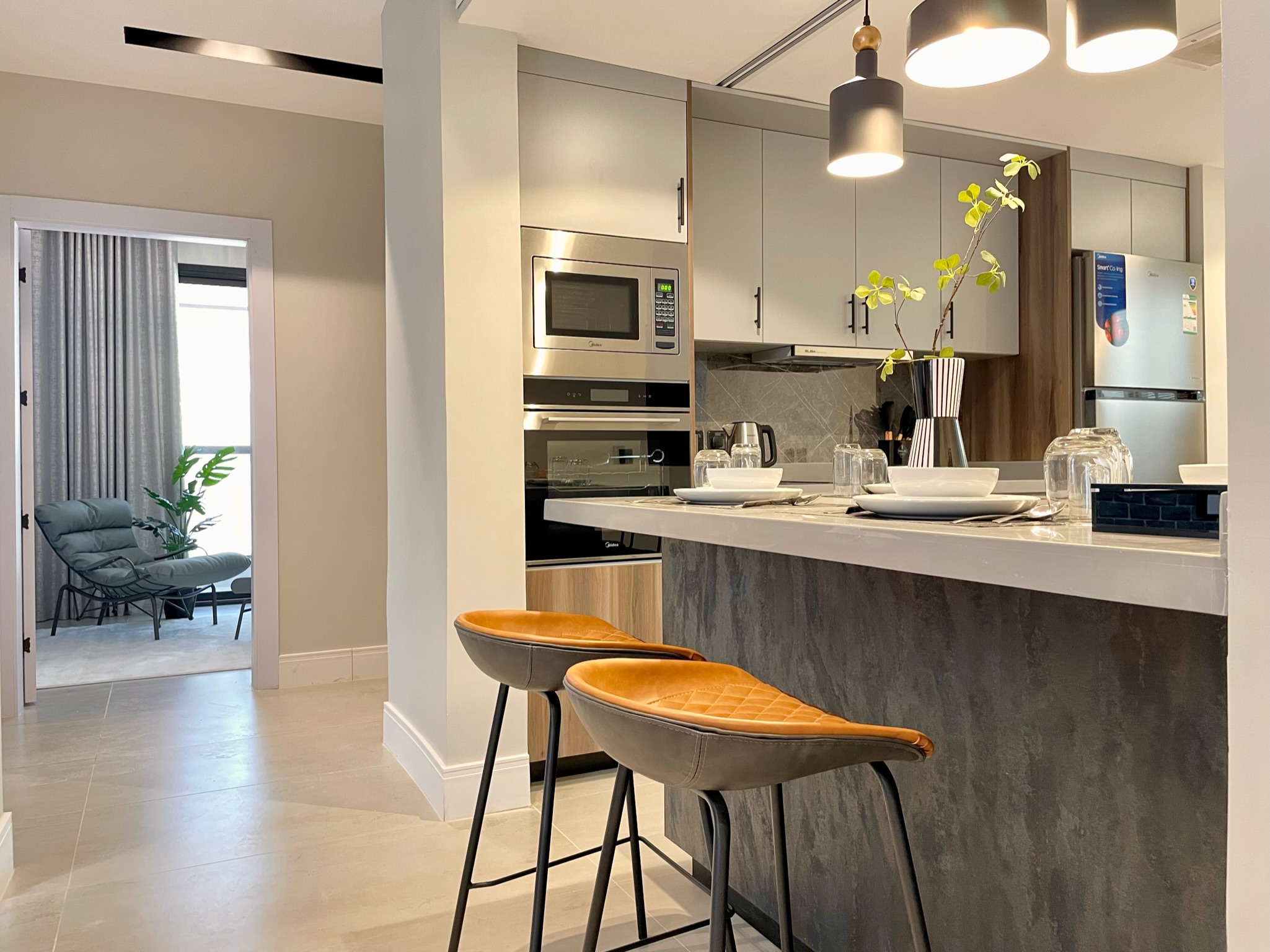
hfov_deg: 67.3
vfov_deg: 53.0
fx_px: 954
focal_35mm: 26
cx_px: 635
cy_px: 476
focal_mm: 4.2
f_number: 1.6
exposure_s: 1/60
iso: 320
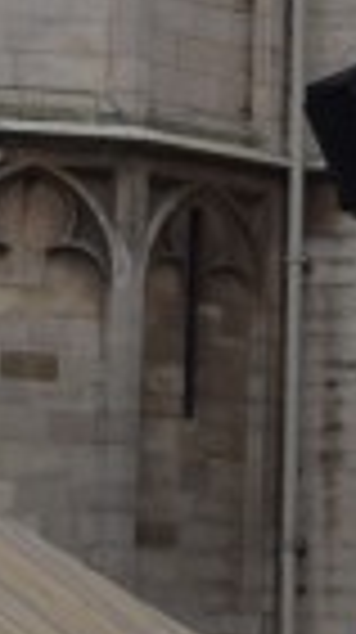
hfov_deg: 5.8
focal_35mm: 206
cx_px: 437
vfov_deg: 9.9
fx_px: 3467
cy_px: -540
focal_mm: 18
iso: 400
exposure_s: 1/80
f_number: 4.5
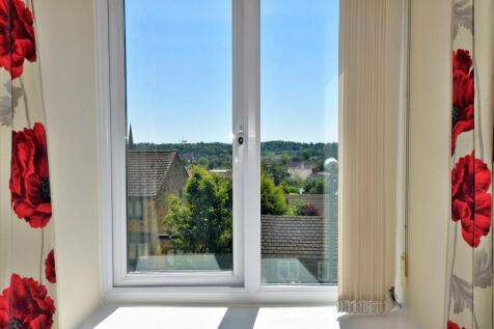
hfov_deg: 61.9
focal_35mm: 30
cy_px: 164
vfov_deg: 43.6
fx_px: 412
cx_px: 247
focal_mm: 20
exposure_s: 1/200
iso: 100
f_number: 10
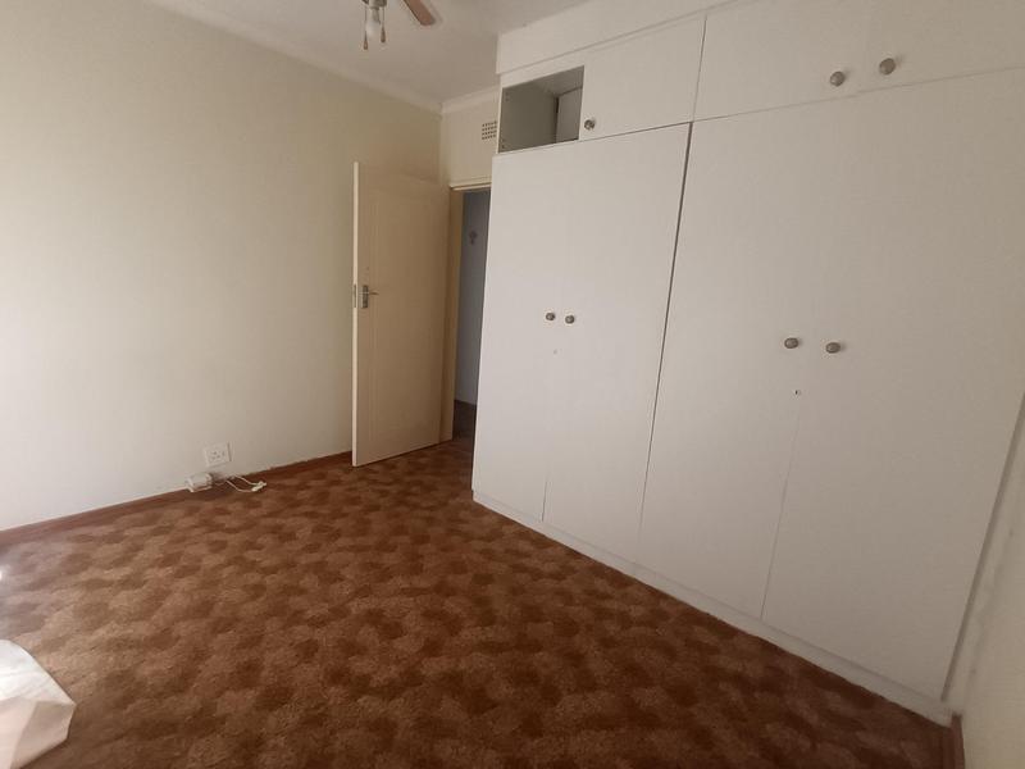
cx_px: 512
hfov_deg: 91.0
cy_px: 384
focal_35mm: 17
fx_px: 503
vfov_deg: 74.7
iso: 549
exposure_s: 1/50
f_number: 2.2
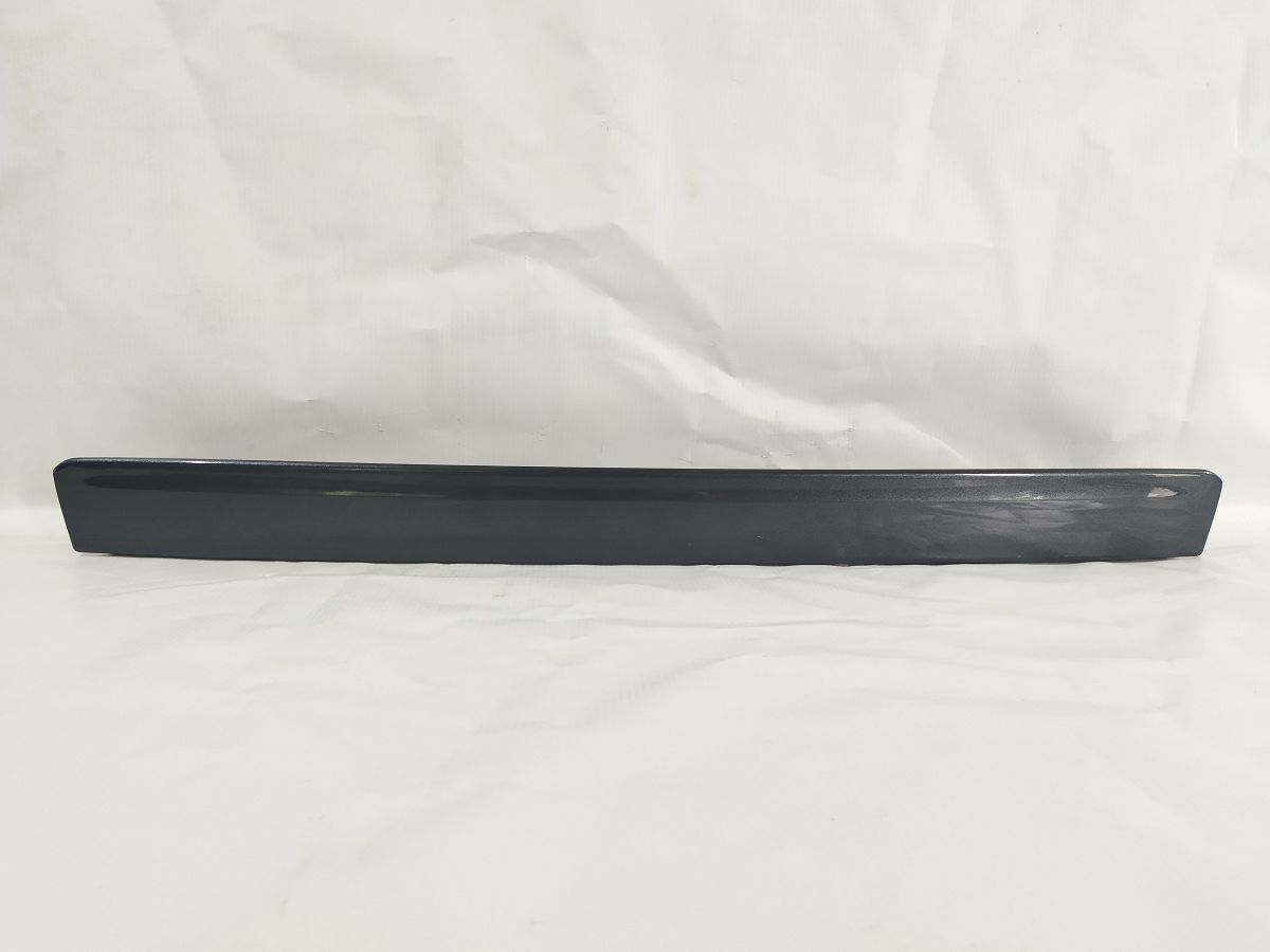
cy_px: 476
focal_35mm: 27
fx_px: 991
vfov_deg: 51.4
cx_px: 635
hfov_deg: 65.3
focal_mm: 4.71
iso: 206
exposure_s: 1/50
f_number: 1.79
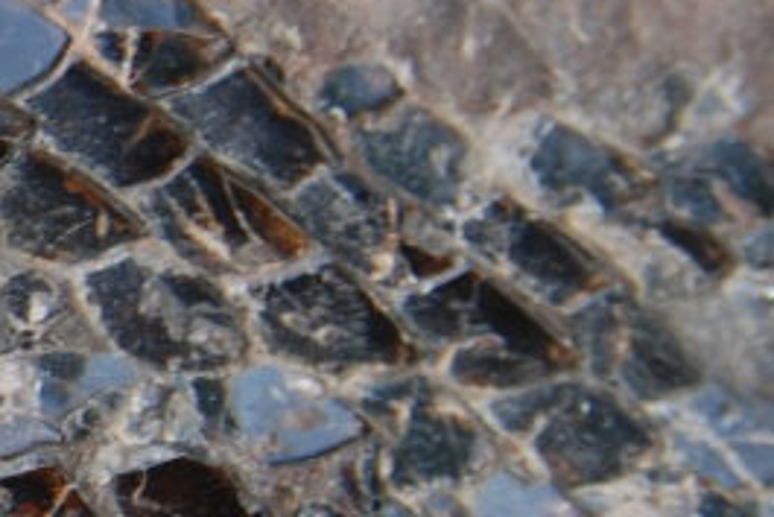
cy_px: 441
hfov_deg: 4.7
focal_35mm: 425
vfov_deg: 3.2
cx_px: -943
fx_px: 9142
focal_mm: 50
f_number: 5.6
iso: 140
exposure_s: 1/125
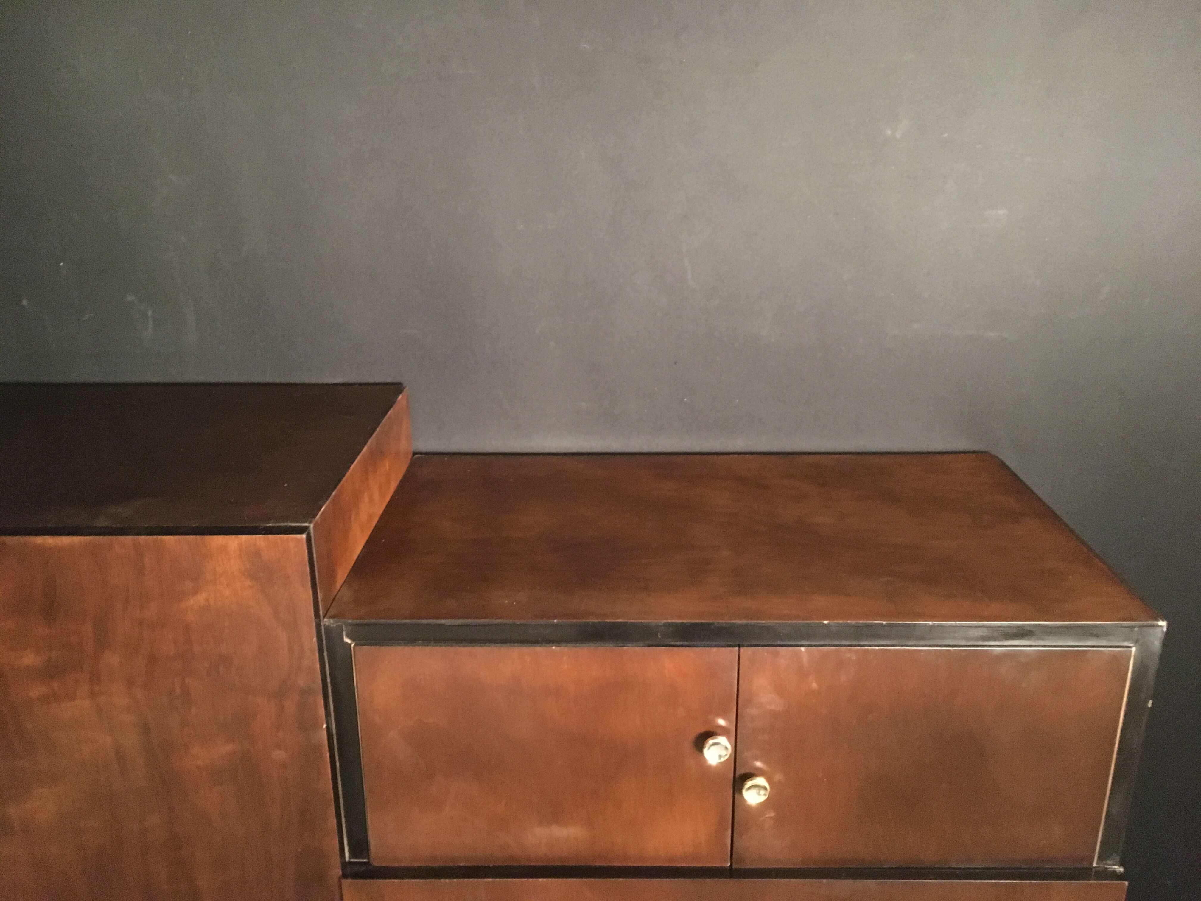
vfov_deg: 48.2
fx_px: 1006
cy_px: 450
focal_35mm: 29
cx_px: 600
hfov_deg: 61.7
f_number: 2.2
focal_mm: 4.15
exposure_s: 1/17
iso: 800
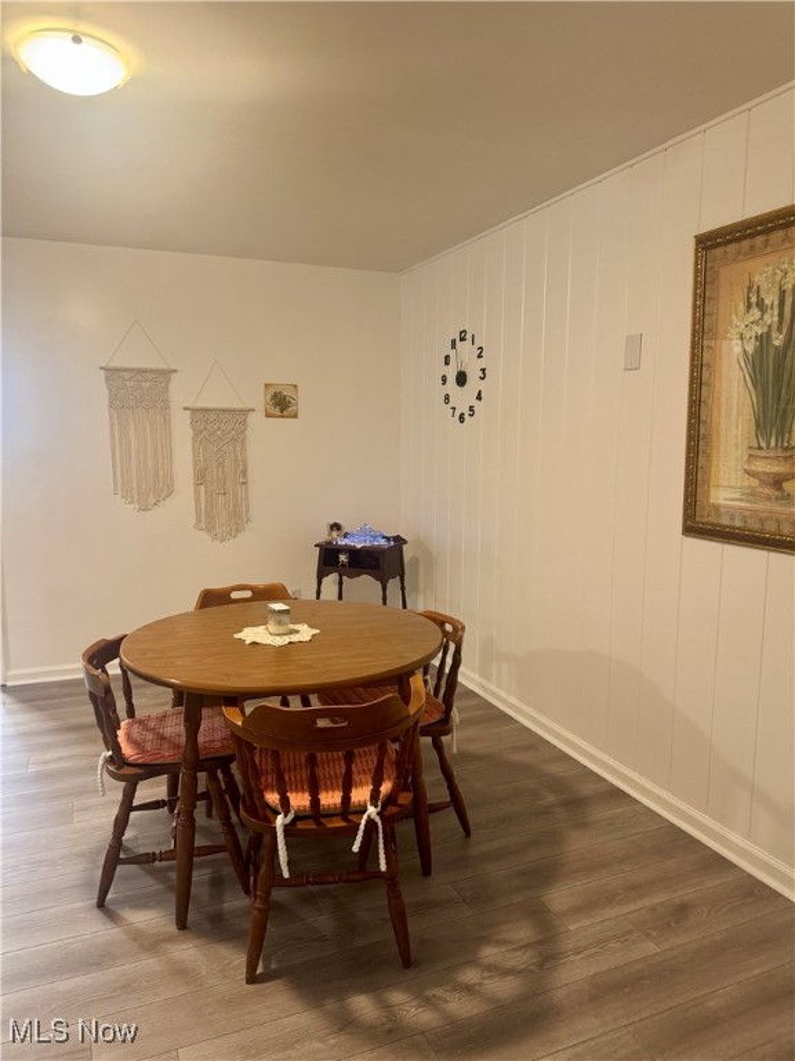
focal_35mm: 24
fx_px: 735
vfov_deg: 71.6
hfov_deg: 56.8
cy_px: 530
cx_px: 398
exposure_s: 1/60
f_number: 1.78
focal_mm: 6.76
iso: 320
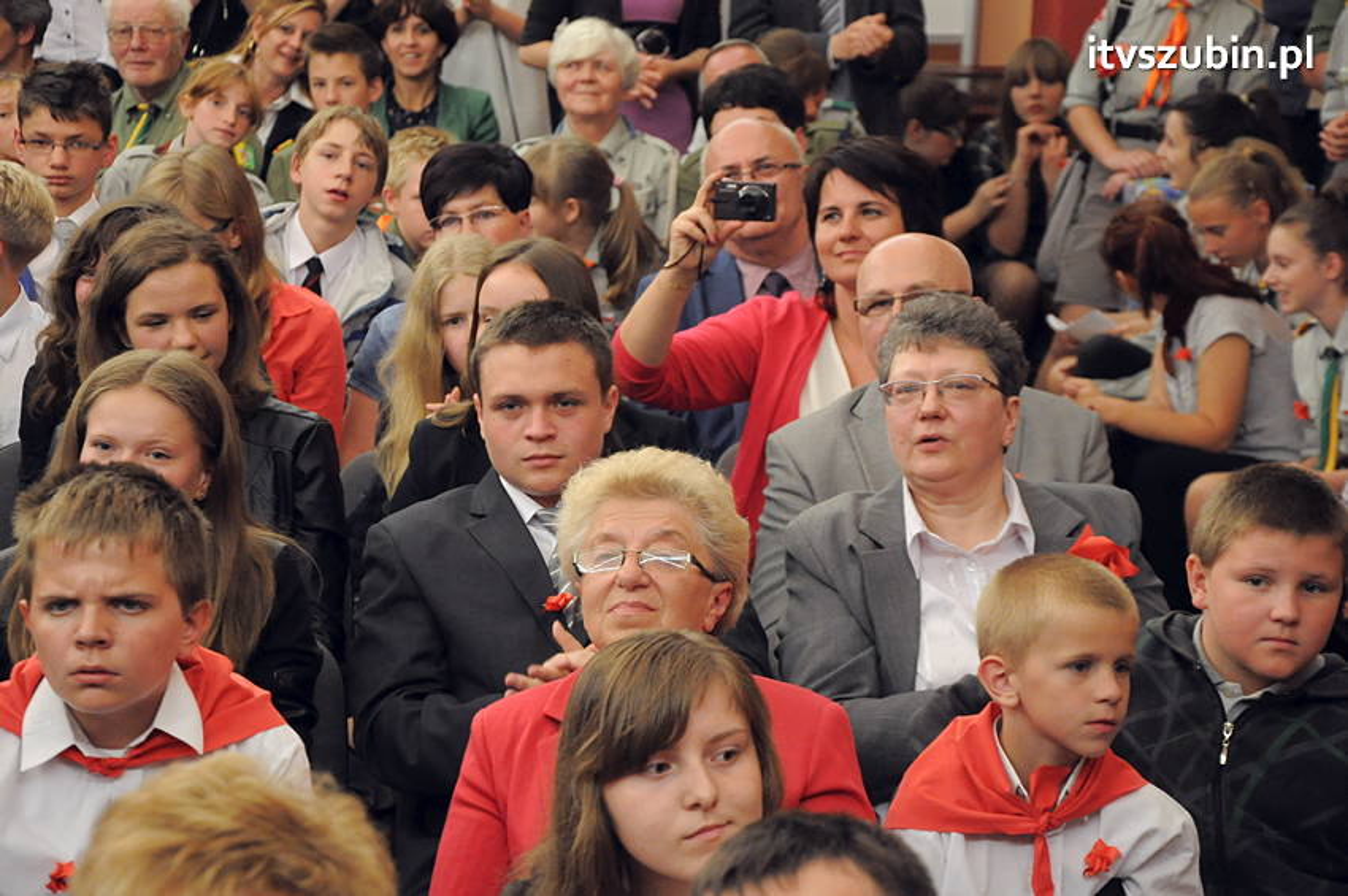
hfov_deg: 19.5
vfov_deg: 13.0
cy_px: 448
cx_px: 674
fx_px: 3928
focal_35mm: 105
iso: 2500
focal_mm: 70
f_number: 5.6
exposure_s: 1/80
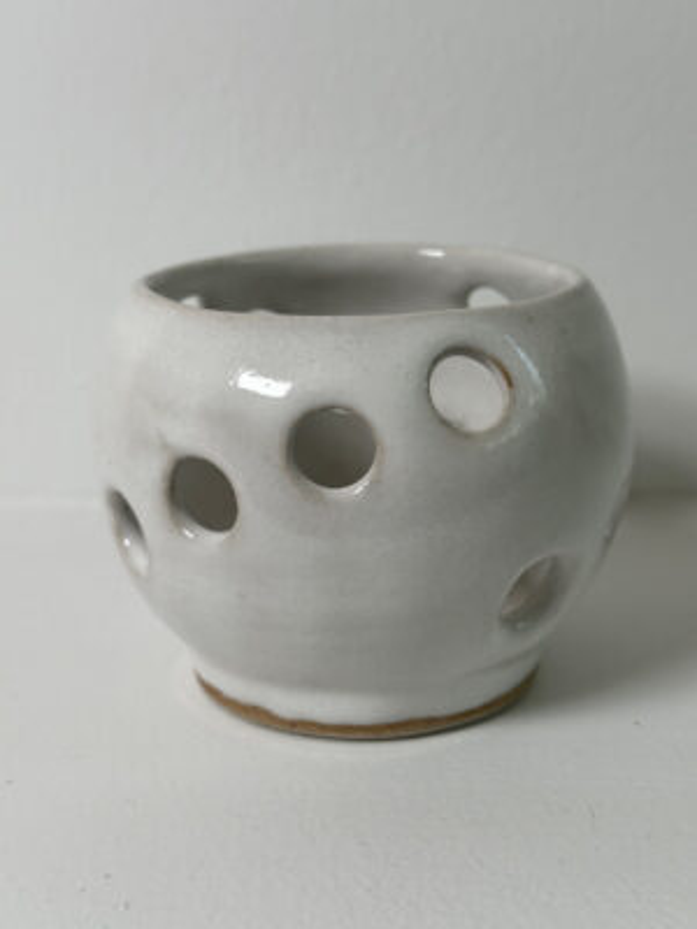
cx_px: 348
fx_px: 1289
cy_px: 464
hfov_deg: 30.3
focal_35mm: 48
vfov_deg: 39.7
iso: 64
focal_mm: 6.86
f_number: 1.78
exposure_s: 1/121
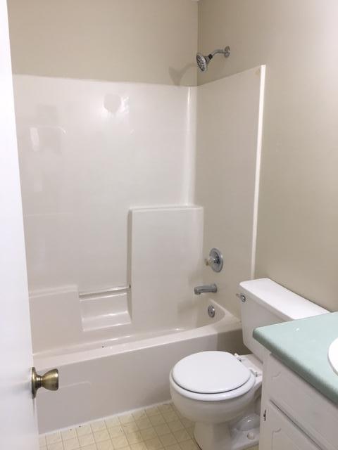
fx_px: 378
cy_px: 225
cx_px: 169
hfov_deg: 48.2
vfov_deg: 61.7
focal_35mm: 29
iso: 25
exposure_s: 1/30
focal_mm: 4.15
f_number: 2.2
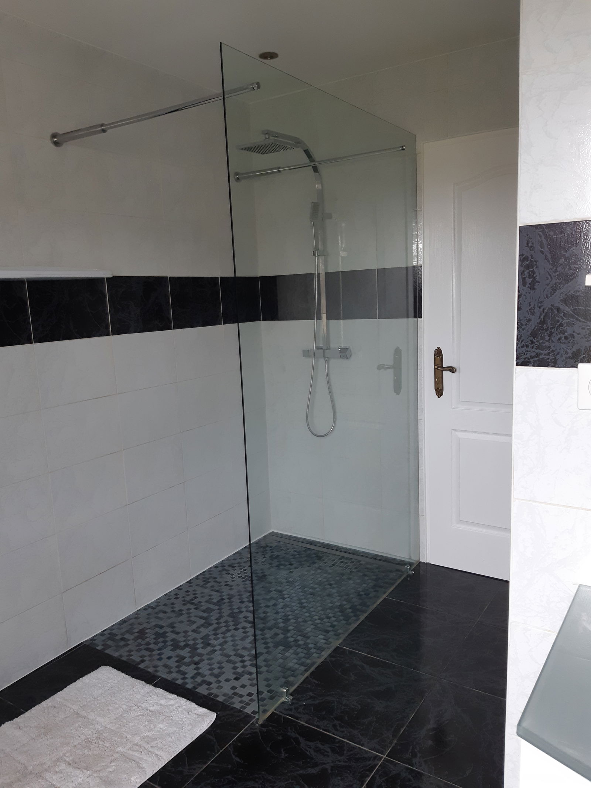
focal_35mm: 26
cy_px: 394
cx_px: 296
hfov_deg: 53.1
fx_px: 592
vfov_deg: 67.3
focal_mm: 3.93
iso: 125
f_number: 1.7
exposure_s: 1/50
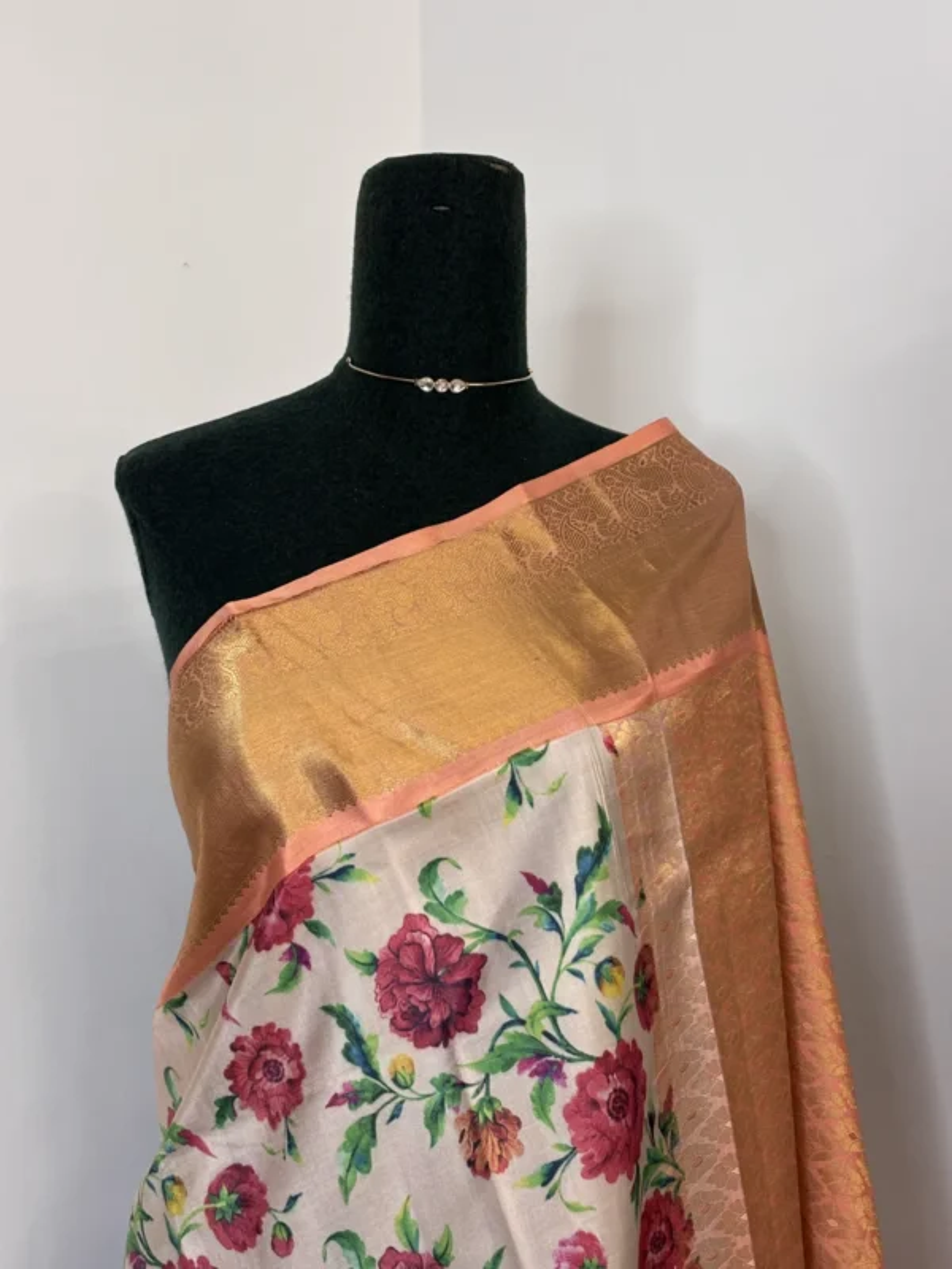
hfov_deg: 28.0
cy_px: 634
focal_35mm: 52
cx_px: 476
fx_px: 1907
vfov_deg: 36.8
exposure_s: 1/50
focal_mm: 5.96
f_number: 1.6
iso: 125
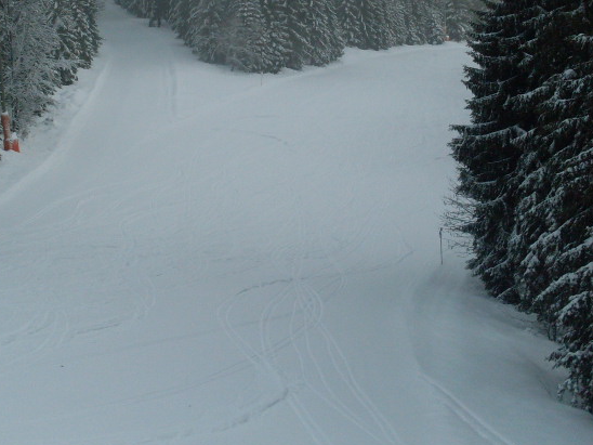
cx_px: 226
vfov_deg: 20.4
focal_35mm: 71
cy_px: 78
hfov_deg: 27.3
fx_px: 1216
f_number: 2.8
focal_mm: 6.3
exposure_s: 1/350
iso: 80
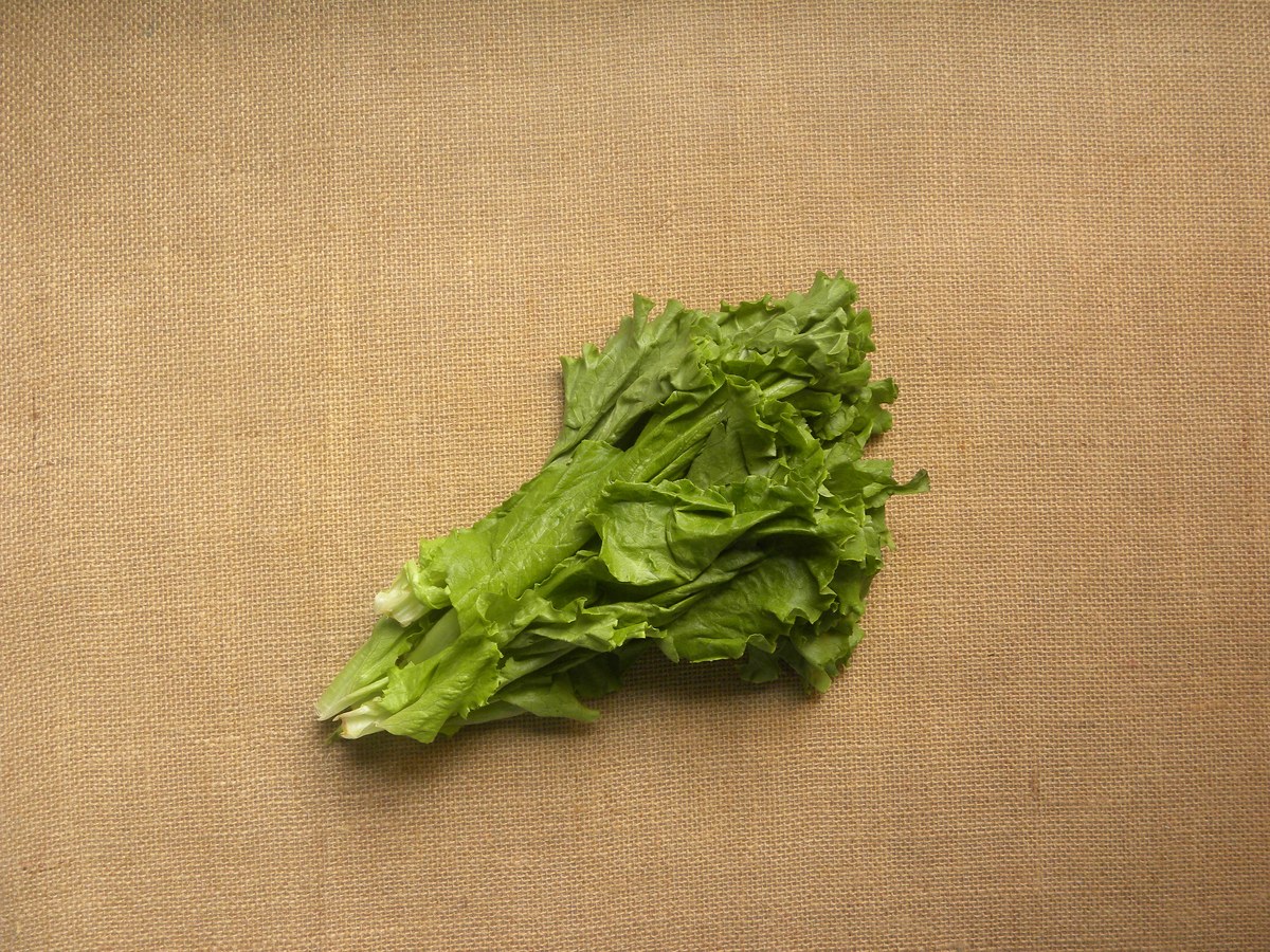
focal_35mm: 33
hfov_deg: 55.4
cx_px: 635
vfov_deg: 42.9
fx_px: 1211
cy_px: 476
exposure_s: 1/65
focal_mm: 5.9
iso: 128
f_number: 2.8
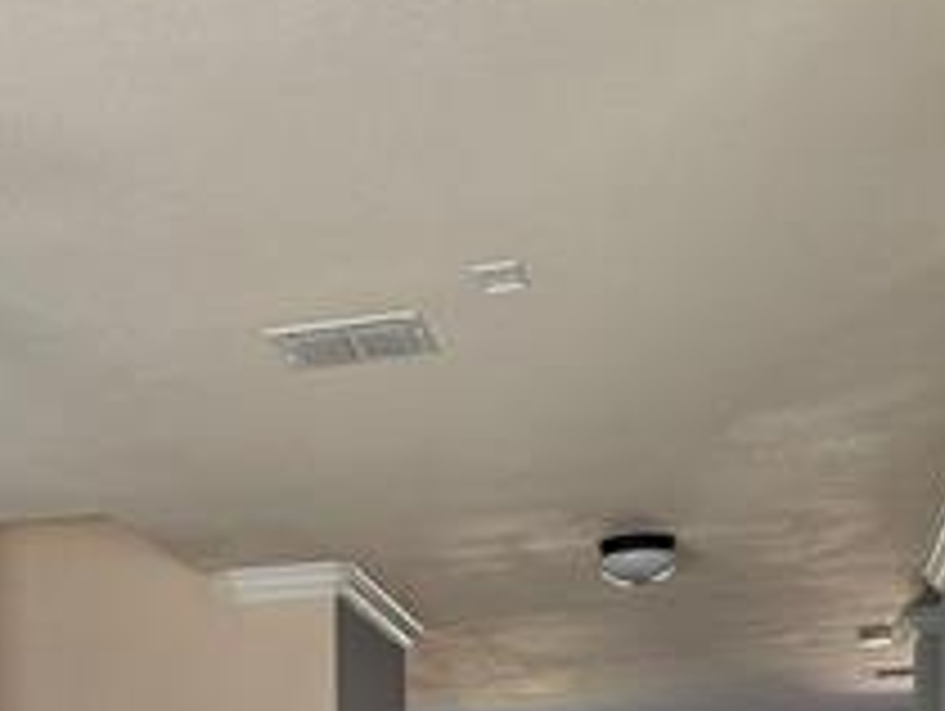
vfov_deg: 18.9
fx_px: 1913
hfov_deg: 27.1
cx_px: 171
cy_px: 1012
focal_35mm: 70
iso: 250
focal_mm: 6.3
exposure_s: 1/170
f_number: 1.7
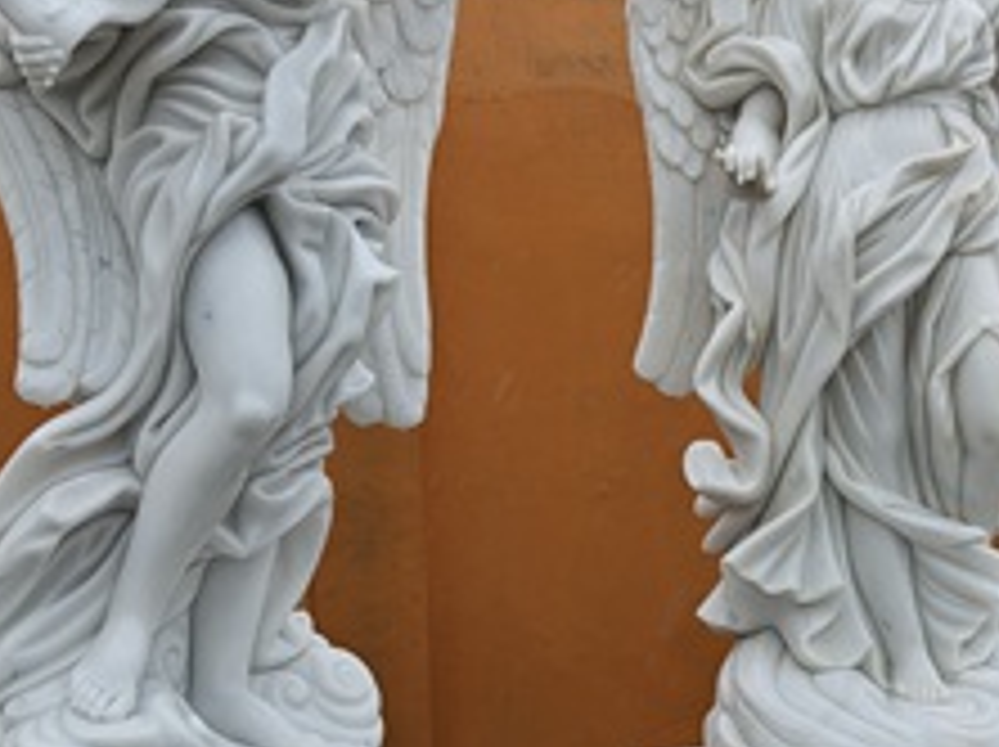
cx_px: 860
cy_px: 382
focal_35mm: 83
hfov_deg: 23.1
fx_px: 2393
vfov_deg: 17.7
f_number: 1.75
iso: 50
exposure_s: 1/437
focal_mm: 8.67
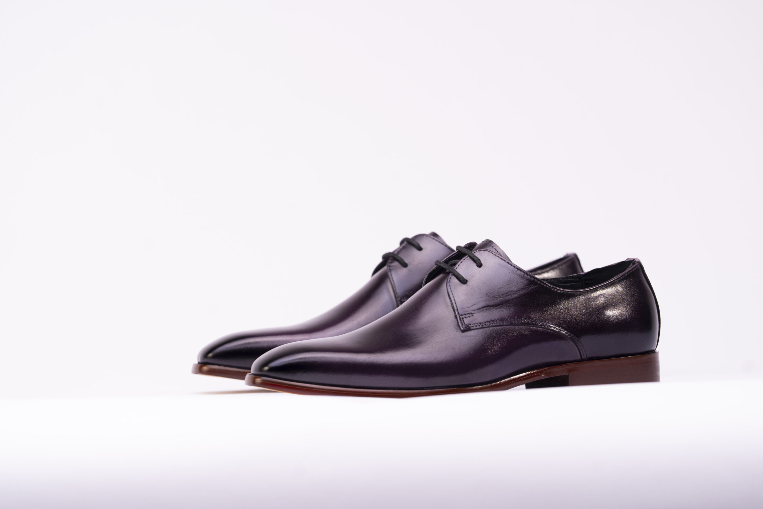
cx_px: 385
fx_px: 4493
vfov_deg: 6.5
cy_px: 242
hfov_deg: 9.7
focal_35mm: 212
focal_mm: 198
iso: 100
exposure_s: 1/100
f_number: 5
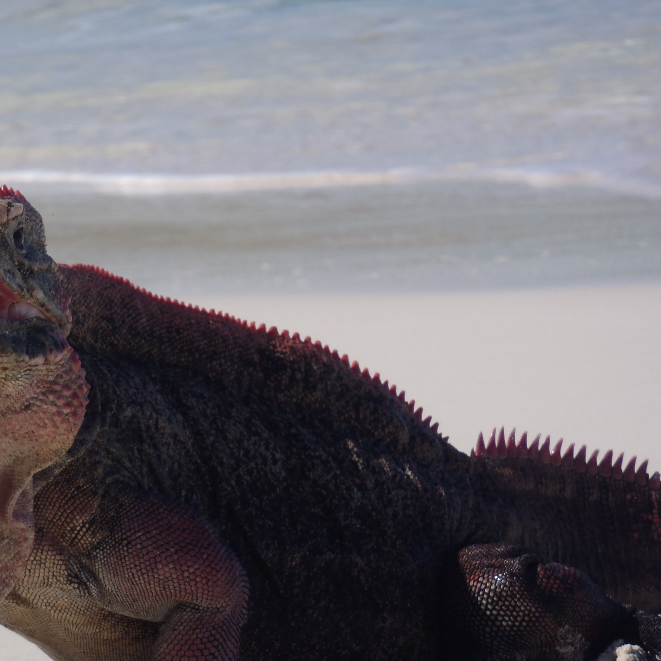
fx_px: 3586
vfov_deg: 10.5
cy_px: 329
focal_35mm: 166
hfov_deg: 10.5
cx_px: 231
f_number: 5.9
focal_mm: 25
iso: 80
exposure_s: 1/640
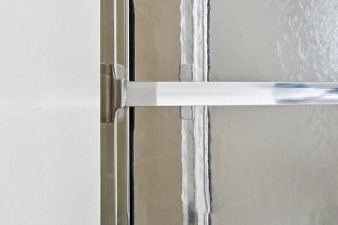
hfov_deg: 24.9
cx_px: 559
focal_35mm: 49
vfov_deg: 27.5
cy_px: 95
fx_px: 460
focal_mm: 14
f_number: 8
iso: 400
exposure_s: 1/10
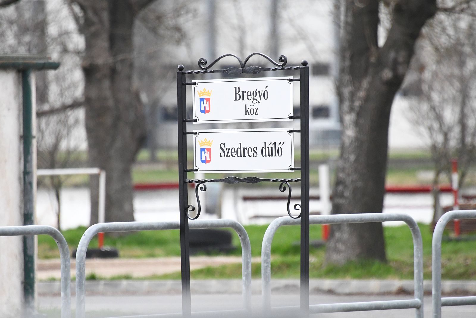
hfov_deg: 4.6
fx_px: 5950
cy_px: 159
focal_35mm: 450
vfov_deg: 3.1
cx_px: 238
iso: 5000
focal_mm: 300
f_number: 5.6
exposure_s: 1/1600
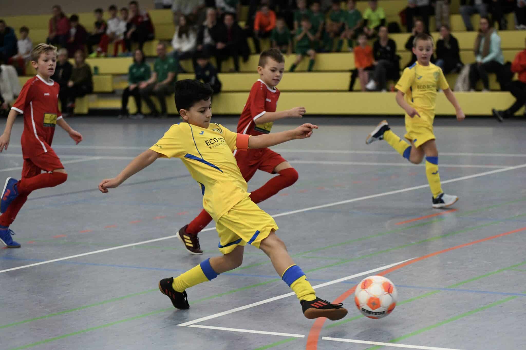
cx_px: 263
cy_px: 175
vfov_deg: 16.1
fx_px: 1242
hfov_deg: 23.9
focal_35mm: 85
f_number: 2.8
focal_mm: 85
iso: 8000
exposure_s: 1/1600
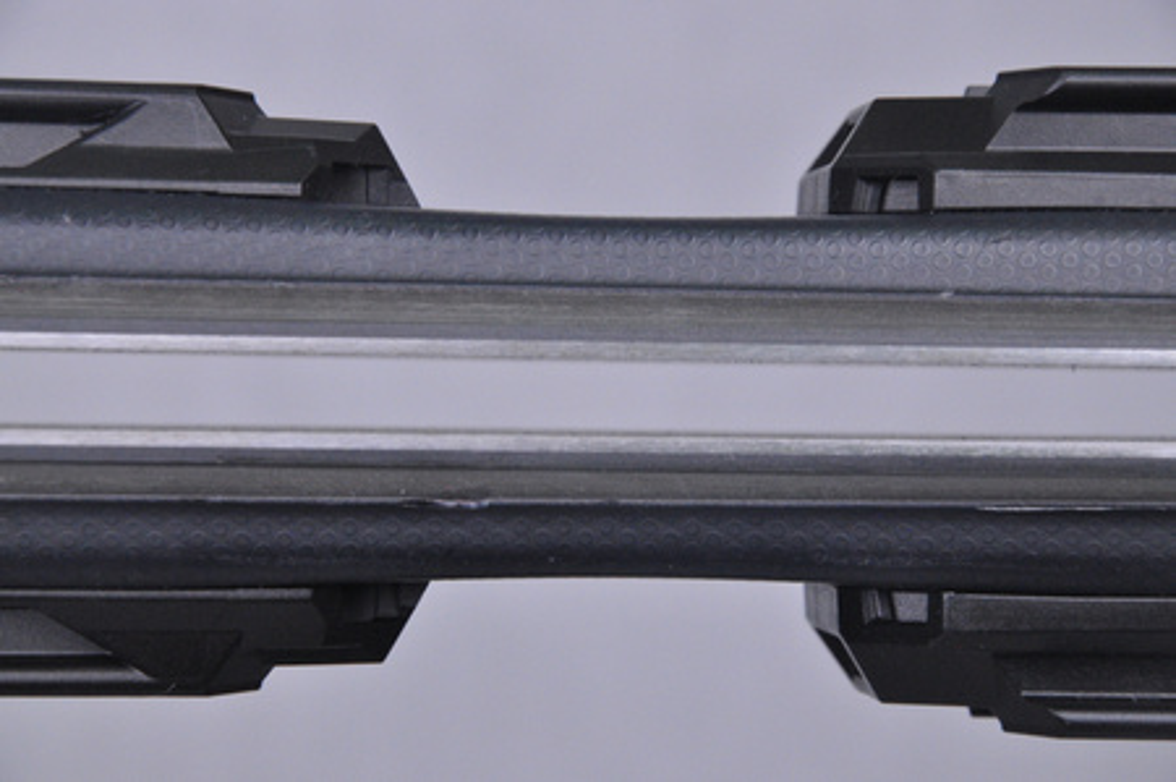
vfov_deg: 8.7
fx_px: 5139
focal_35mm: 158
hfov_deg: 13.1
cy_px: 391
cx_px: 588
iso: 3200
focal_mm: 105
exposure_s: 1/125
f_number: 9.5
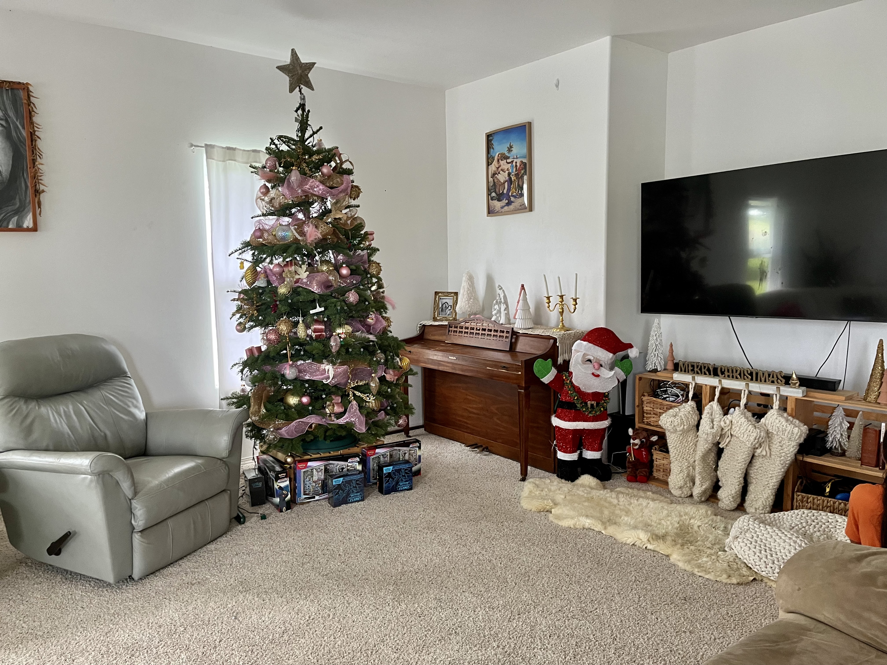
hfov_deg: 67.3
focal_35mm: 26
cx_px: 444
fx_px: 666
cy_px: 332
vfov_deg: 53.1
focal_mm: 5.1
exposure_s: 1/60
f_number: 1.6
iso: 160
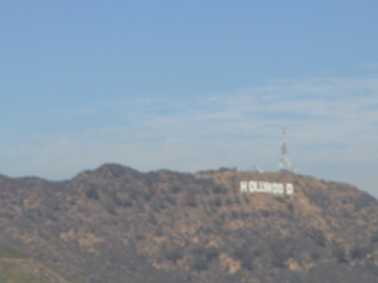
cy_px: 222
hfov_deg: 11.2
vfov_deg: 8.5
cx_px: -16
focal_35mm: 174
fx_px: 1899
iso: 100
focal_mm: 12.5
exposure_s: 1/1000
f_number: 4.5
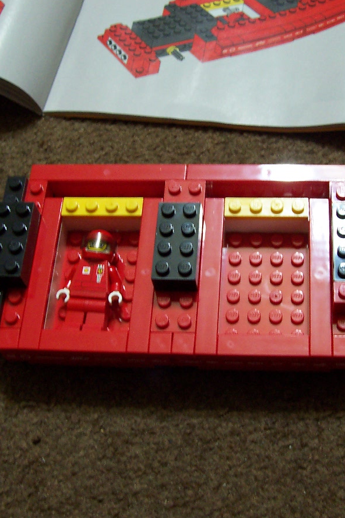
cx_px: 224
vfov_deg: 38.2
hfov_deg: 25.9
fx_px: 747
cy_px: 257
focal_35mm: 52
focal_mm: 5.6
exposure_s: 1/8
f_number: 2.8
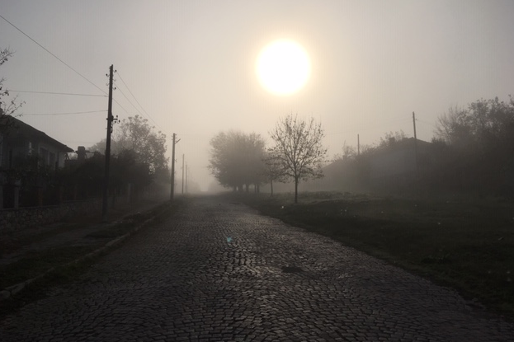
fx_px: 442
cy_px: 157
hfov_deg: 60.3
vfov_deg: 42.3
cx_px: 254
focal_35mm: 31
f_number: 2.2
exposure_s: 1/9615
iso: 25
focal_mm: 4.15
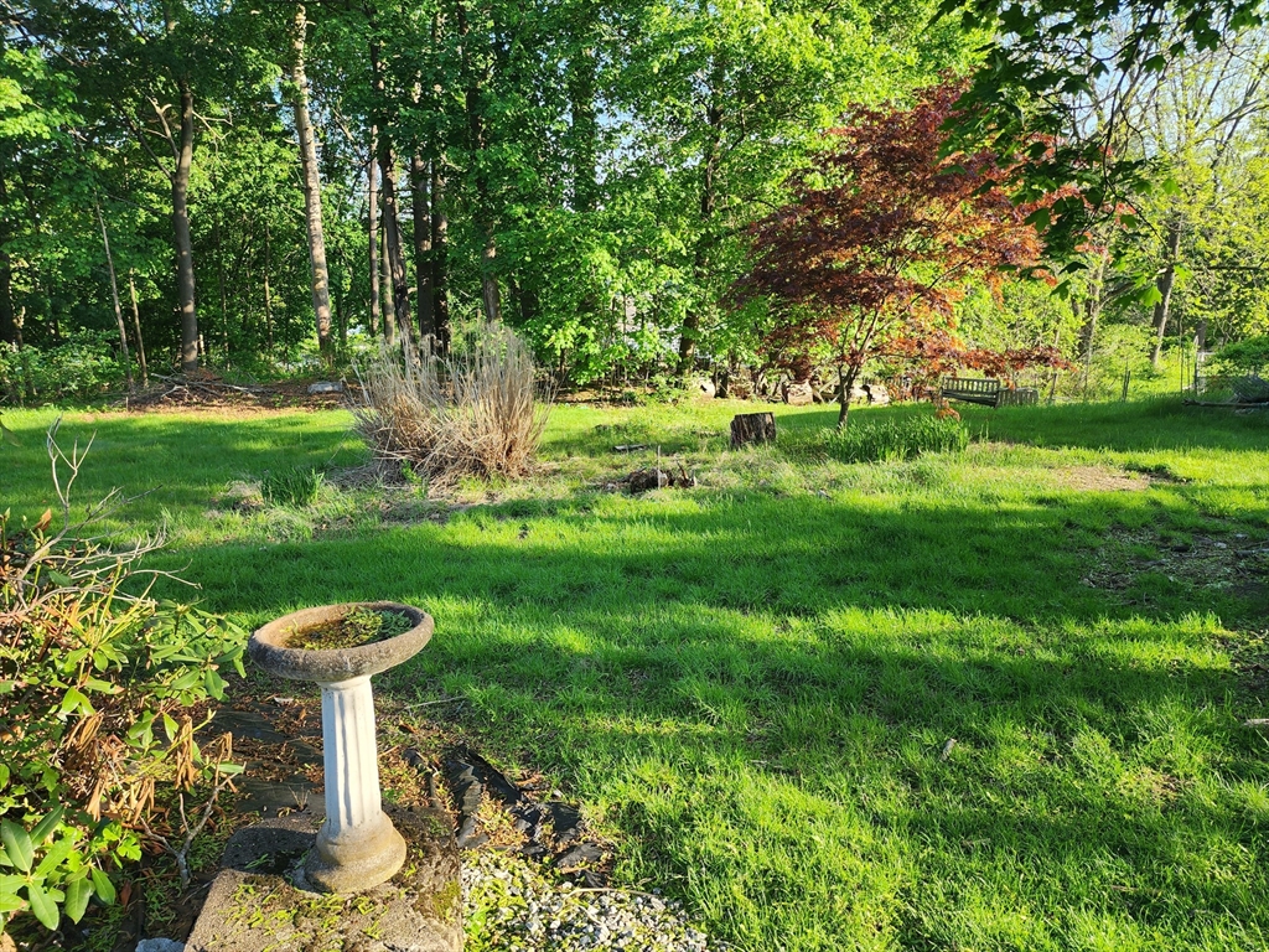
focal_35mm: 23
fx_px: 843
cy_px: 476
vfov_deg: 58.9
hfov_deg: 73.9
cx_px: 634
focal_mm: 6.4
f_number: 1.8
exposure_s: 1/180
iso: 20
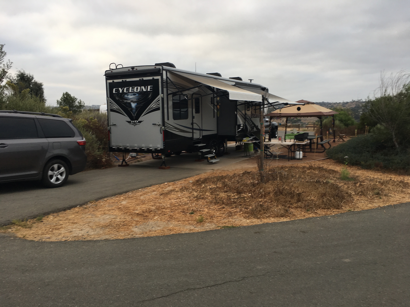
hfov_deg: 61.7
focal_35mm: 29
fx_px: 343
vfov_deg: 48.2
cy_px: 154
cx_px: 205
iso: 25
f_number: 2.2
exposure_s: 1/120
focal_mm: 4.15
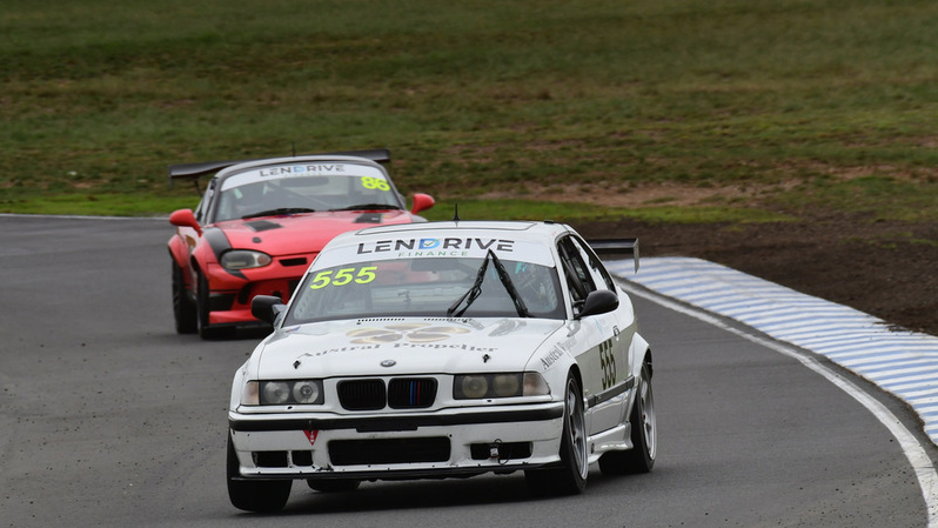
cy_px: 276
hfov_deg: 2.7
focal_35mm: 788
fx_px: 19600
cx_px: 469
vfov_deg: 1.5
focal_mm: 500
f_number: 10
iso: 640
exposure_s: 1/640
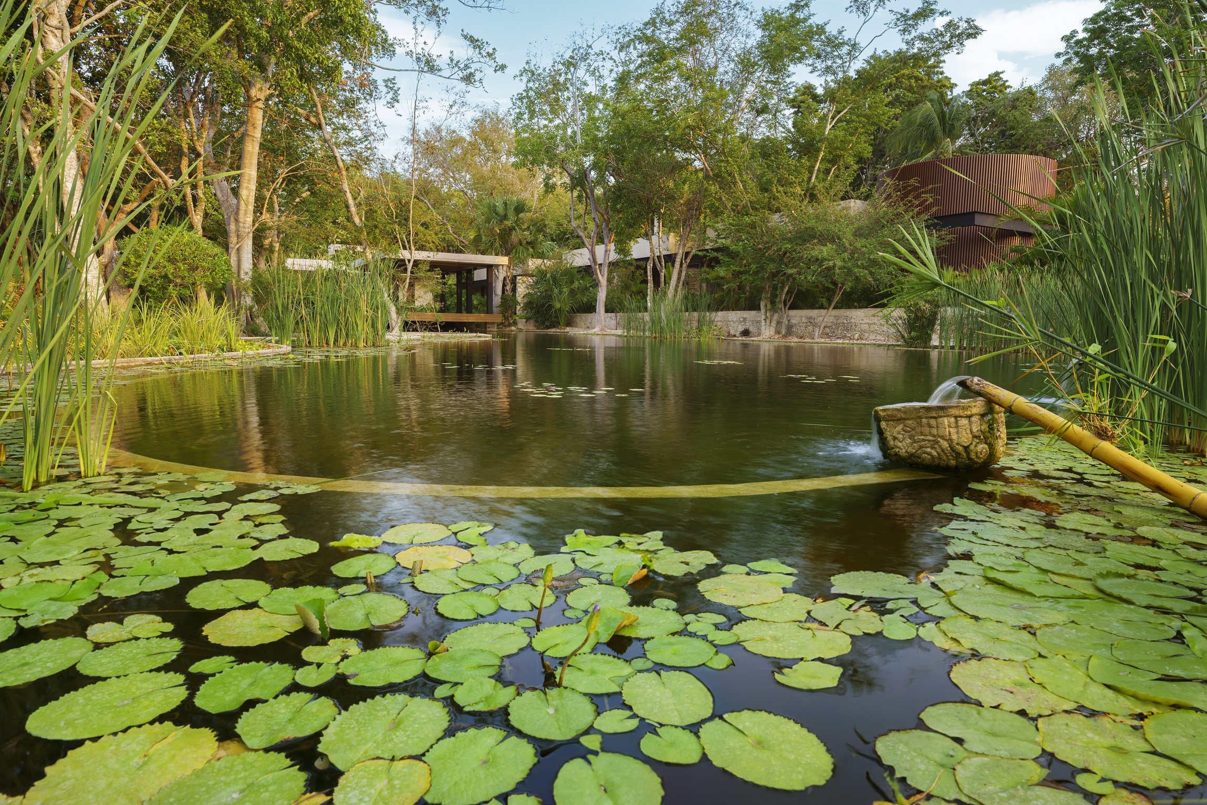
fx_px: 704
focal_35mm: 21
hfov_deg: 81.2
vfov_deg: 59.5
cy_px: 402
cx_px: 604
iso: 50
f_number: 10
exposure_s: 1/6
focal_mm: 21
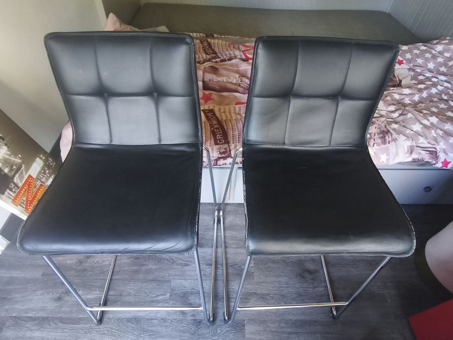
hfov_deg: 79.0
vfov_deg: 63.4
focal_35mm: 21
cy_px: 170
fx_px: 275
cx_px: 226
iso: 640
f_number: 2.2
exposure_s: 1/25
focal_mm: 1.91
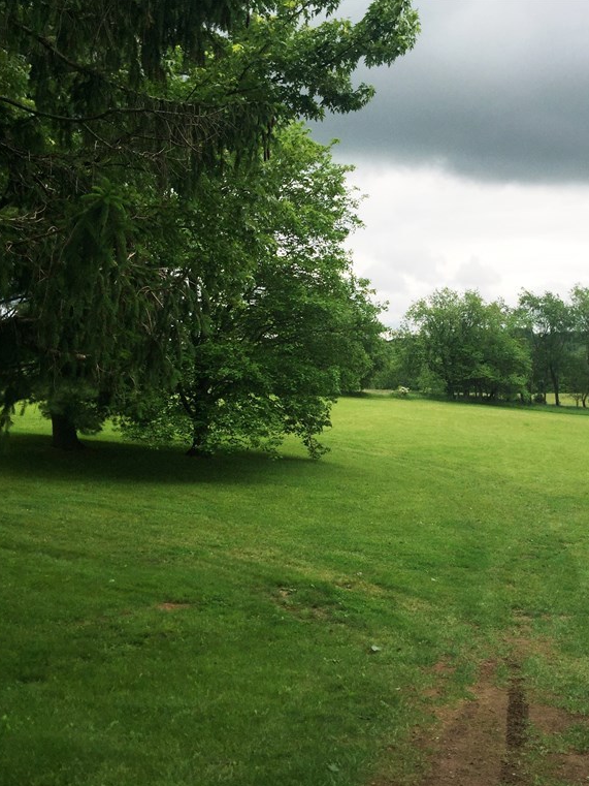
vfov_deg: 47.9
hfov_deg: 36.3
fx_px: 885
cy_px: 394
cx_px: 415
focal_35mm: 39
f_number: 2.2
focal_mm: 4.15
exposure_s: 1/1319
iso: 32
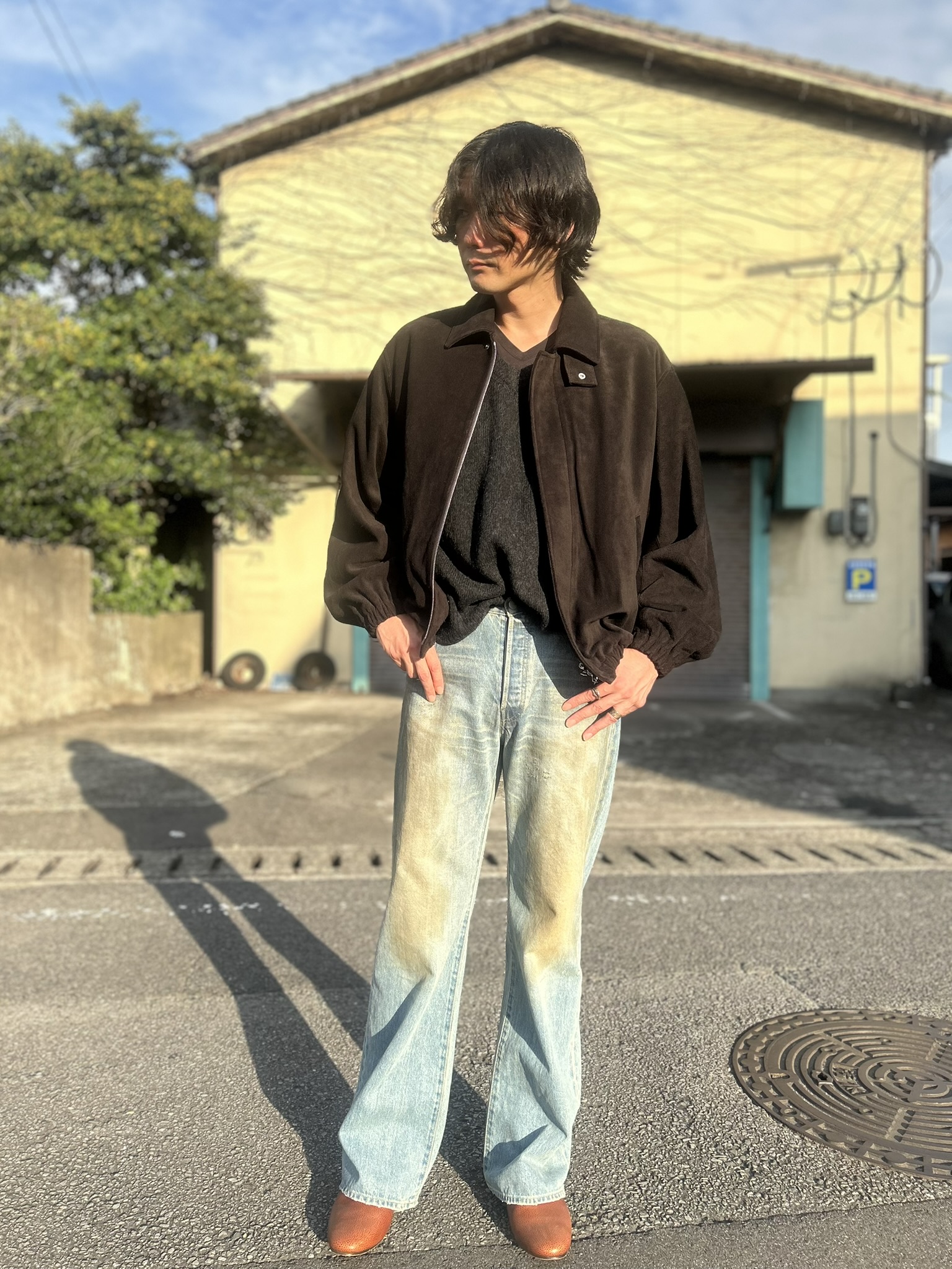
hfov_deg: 53.1
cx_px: 476
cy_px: 634
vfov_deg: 67.3
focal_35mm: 26
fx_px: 953
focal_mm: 5.7
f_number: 1.5
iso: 50
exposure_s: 1/2123
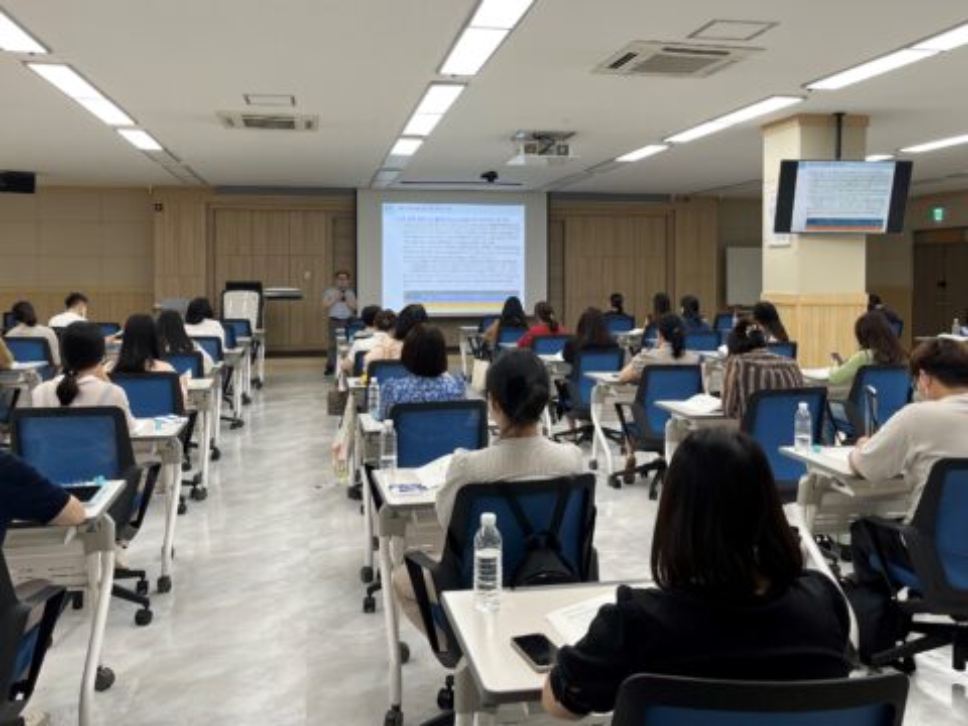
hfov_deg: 67.3
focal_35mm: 26
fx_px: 727
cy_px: 363
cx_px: 484
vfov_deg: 53.1
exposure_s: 1/120
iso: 64
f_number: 1.6
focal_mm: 5.1
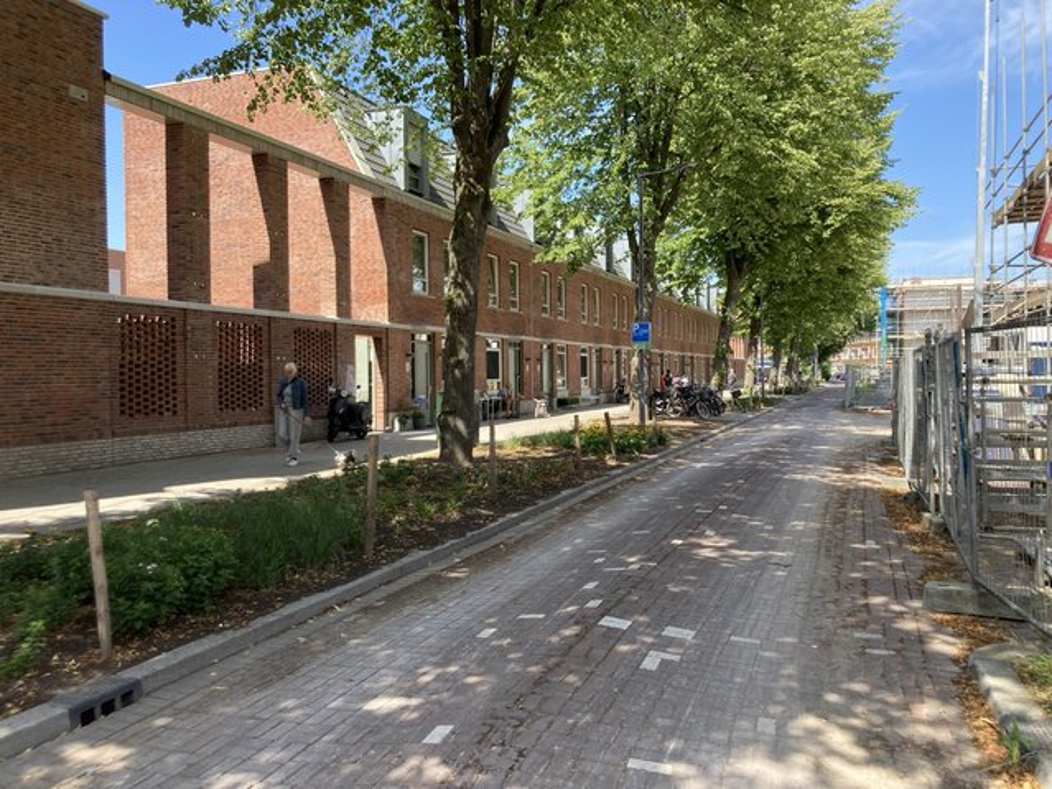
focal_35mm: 28
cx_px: 526
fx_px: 851
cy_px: 394
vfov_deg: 49.7
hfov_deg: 63.5
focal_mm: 3.99
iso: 20
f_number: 1.8
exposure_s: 1/357
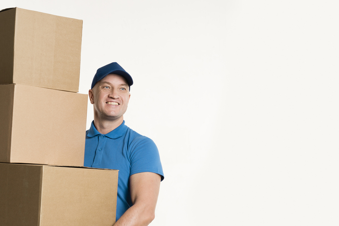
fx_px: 734
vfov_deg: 17.5
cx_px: 158
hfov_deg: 26.0
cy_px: 141
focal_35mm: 78
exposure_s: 1/125
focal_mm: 55
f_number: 7.1
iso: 100
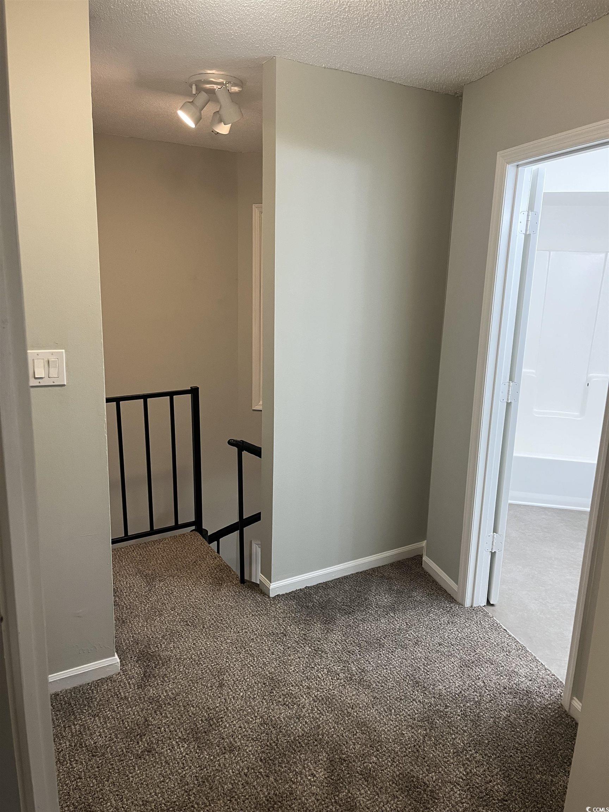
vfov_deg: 67.3
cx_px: 304
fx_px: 610
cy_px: 406
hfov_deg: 53.1
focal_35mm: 26
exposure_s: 1/60
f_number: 1.6
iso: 100
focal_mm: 5.1
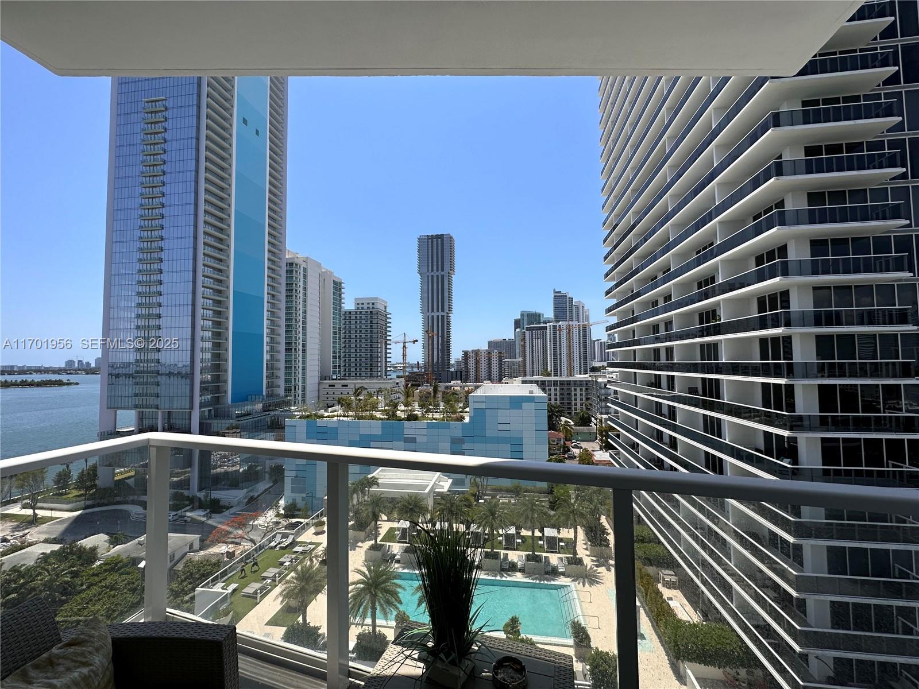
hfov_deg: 102.1
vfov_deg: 85.7
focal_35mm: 14
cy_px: 344
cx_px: 460
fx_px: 372
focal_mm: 2.22
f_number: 2.2
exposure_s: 1/2618
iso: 50
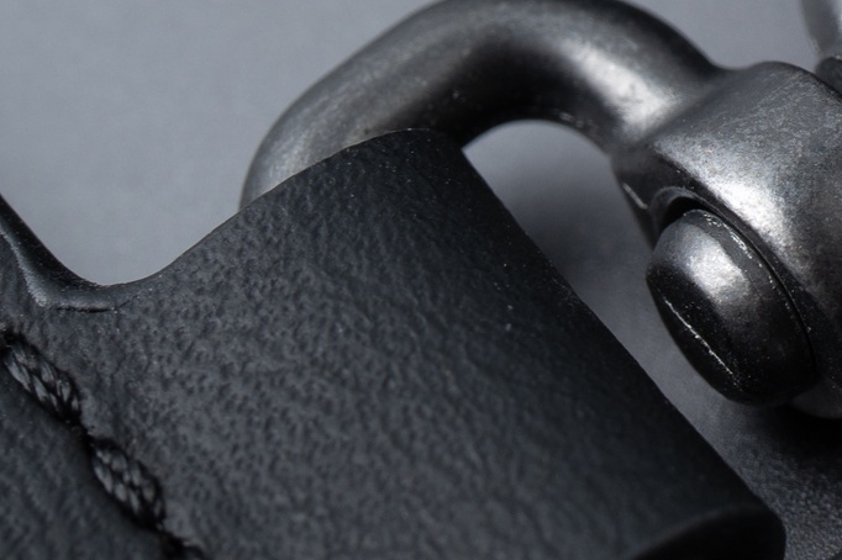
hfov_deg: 2.0
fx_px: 24031
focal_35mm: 1028
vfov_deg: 1.3
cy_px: -52
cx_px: 1432
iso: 64
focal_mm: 200
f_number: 6.3
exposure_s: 1/200
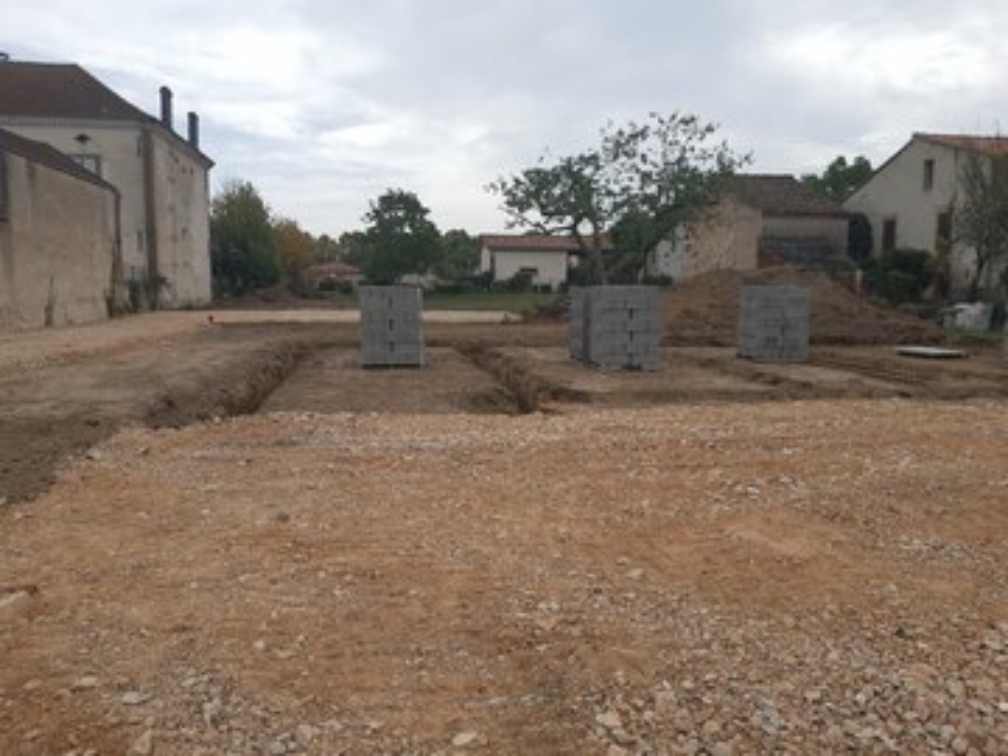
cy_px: 378
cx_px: 504
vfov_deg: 53.1
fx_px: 757
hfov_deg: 67.3
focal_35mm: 26
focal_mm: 3.92
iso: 40
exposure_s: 1/1499
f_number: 1.7
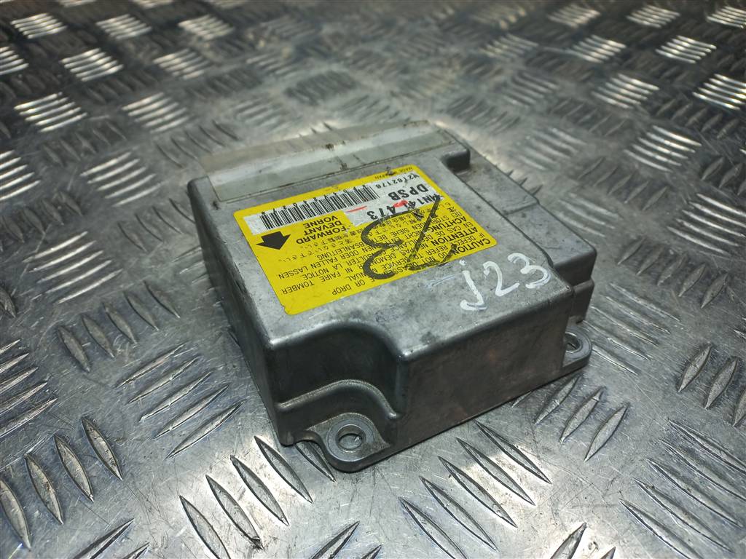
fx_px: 539
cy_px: 280
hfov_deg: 69.4
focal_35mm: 25
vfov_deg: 54.9
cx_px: 373
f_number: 1.8
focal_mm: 4.6
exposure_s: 1/100
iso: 32
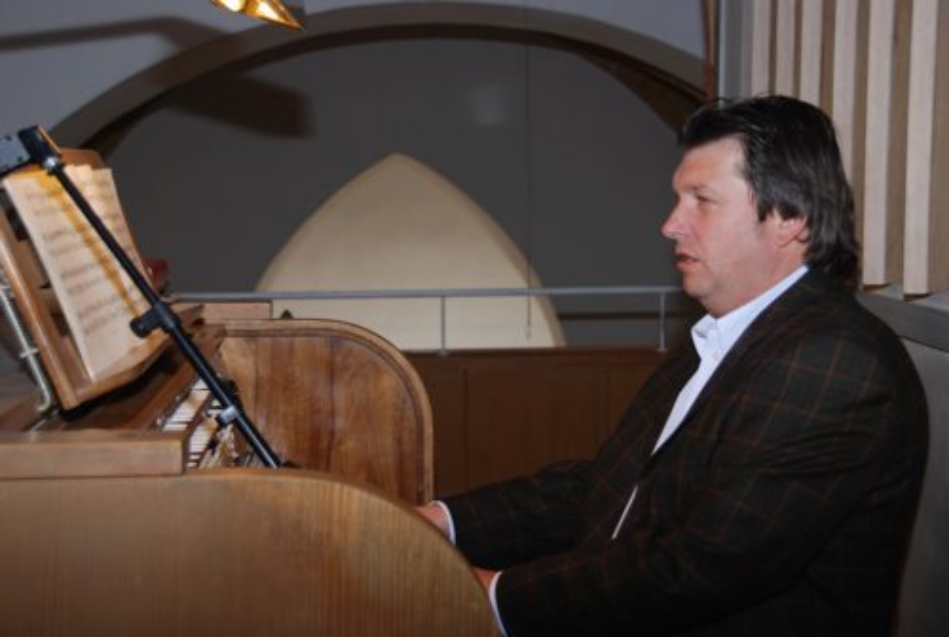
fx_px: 1585
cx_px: 474
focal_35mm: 60
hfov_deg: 33.3
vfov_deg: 22.7
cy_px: 318
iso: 200
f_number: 4.8
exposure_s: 1/60
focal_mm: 40
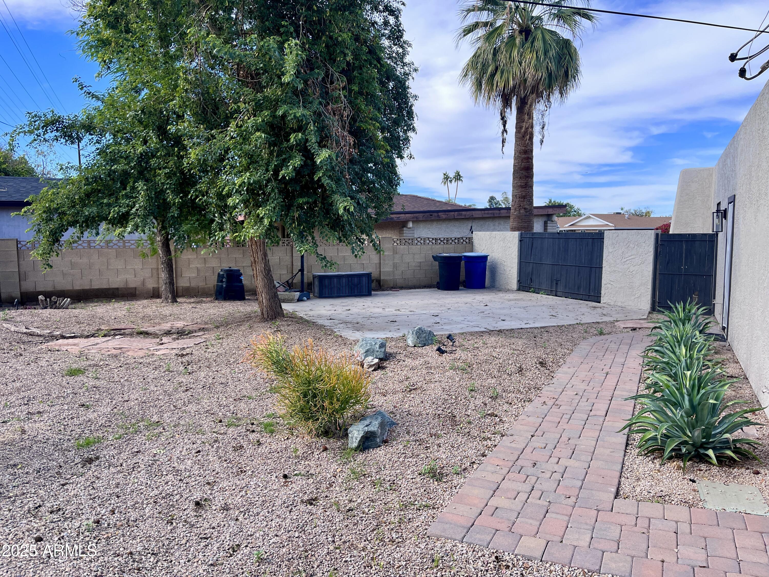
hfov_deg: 67.3
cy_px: 288
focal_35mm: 26
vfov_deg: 53.1
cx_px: 384
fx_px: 578
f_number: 1.6
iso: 50
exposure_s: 1/1339
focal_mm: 5.1
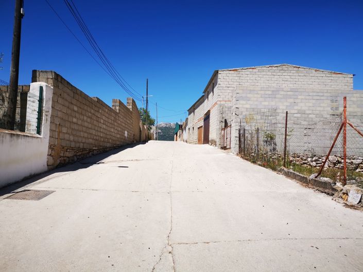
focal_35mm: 27
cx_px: 182
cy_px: 136
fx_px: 283
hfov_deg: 65.3
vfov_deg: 51.3
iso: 50
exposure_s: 1/2538
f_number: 1.8
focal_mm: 5.58
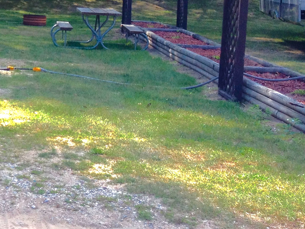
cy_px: -18
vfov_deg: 13.8
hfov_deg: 17.3
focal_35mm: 105
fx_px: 925
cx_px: -115
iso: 50
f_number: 2.4
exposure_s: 1/394
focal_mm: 4.28
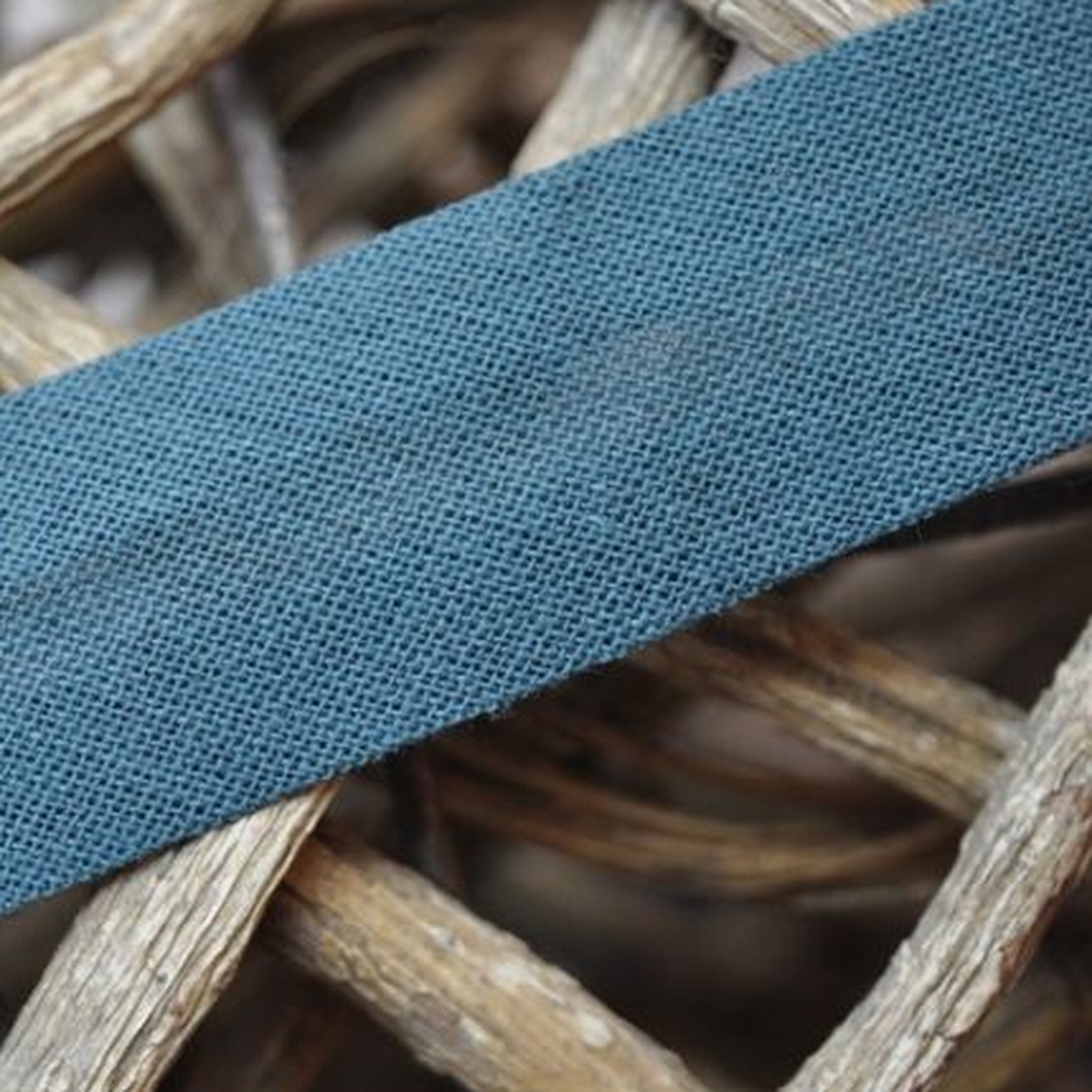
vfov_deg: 16.0
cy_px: 623
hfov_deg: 15.8
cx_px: 79
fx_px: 3890
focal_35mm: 109
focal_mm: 46
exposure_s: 1/60
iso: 500
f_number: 5
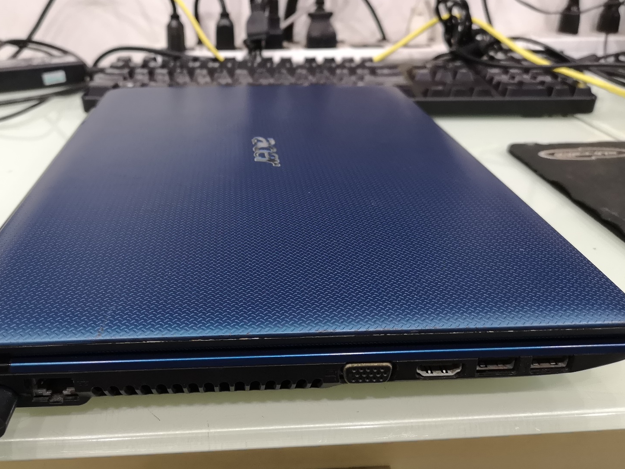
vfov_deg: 41.6
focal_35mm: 34
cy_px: 191
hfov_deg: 53.7
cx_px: 265
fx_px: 614
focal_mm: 3.95
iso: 800
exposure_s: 1/100
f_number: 1.8
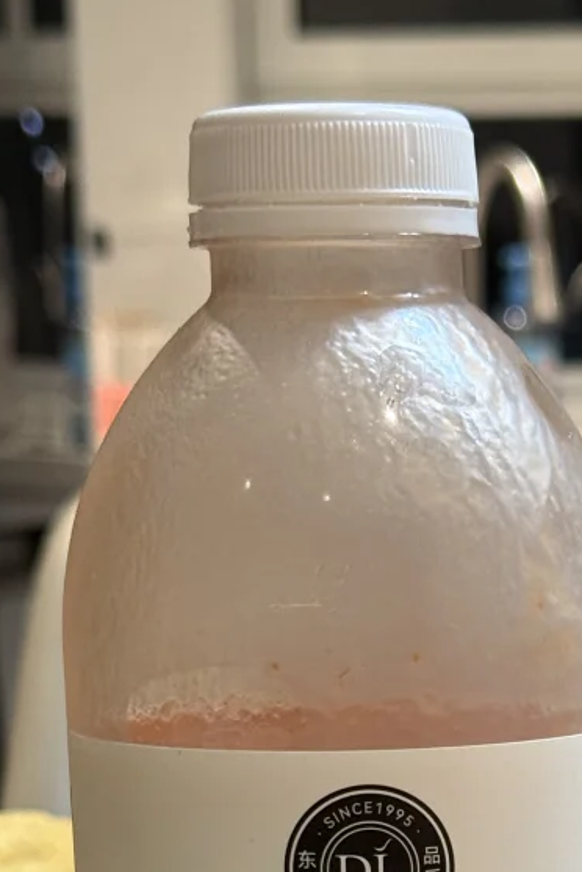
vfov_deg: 15.3
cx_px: 629
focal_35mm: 129
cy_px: 1033
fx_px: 3124
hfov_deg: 10.5
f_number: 1.78
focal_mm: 6.76
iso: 200
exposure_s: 1/100
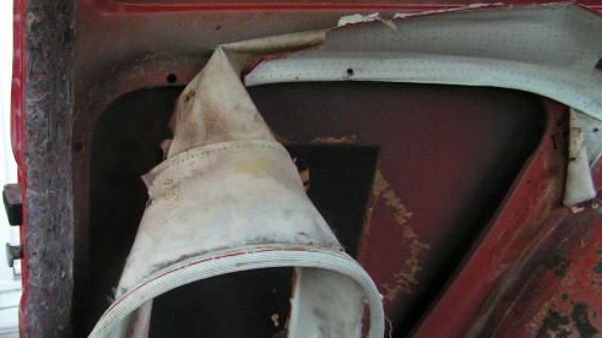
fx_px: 862
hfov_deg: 38.2
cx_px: 213
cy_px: 169
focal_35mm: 54
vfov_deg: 22.2
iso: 200
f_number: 2.8
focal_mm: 6.3
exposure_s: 1/30
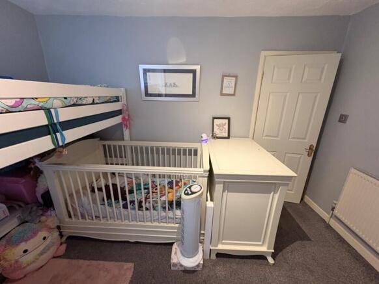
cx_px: 190
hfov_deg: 102.0
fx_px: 153
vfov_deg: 85.7
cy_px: 142
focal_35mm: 14
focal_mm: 2.22
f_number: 2.2
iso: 320
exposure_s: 1/60
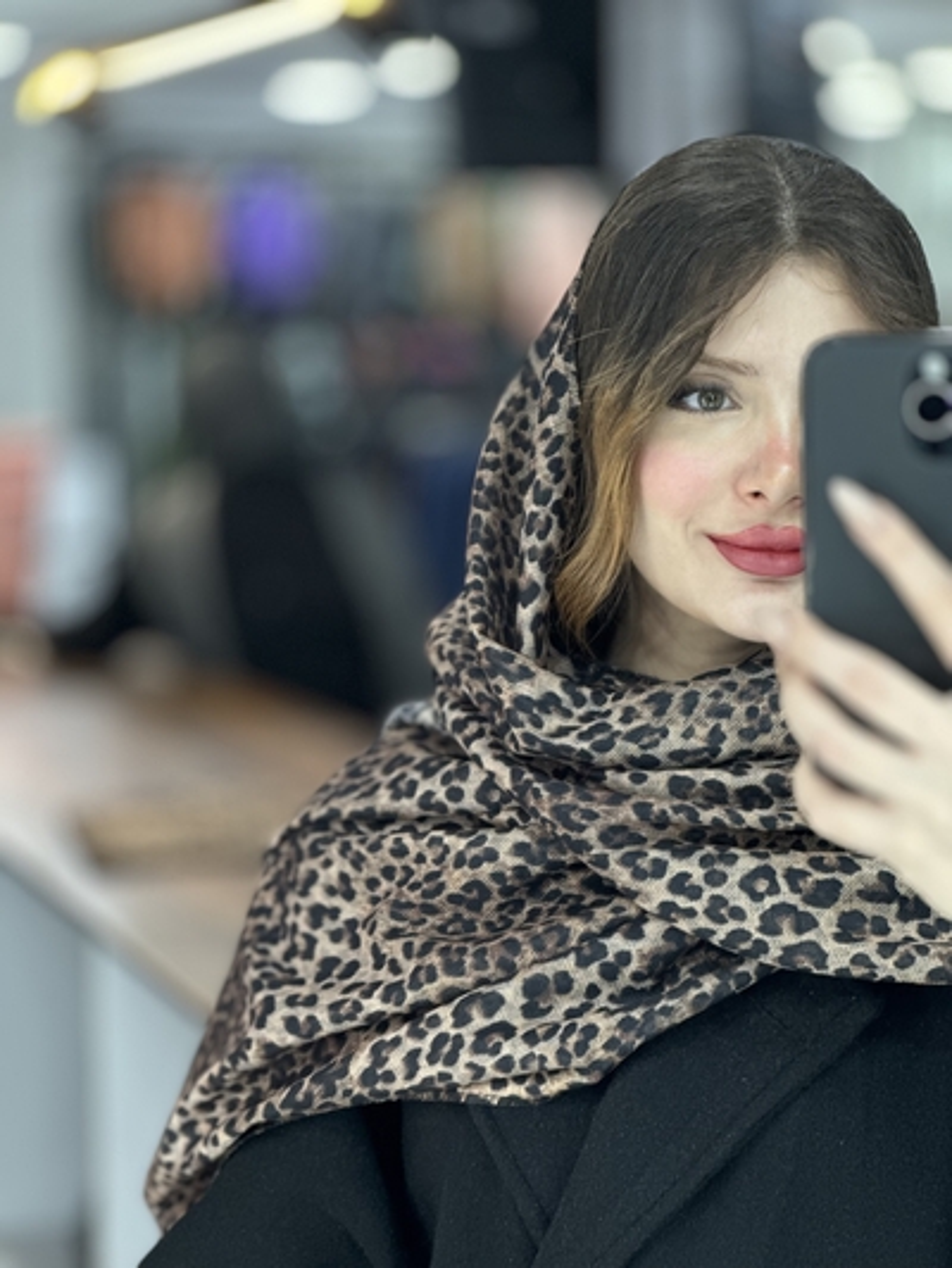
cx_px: 476
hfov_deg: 19.1
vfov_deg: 25.3
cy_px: 634
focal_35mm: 77
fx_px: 2822
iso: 125
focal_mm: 9
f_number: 2.8
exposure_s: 1/100
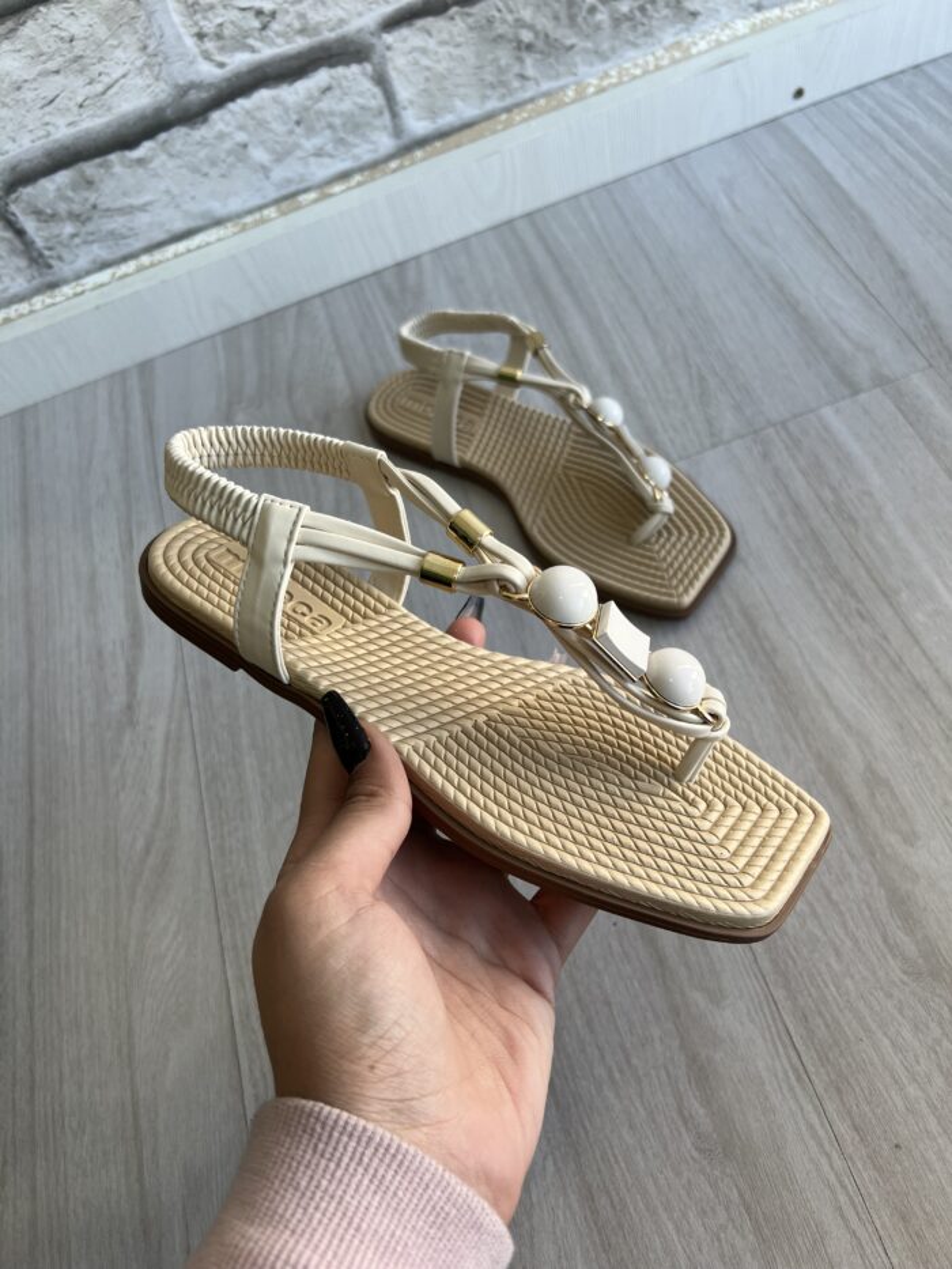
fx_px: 953
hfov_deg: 53.1
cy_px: 634
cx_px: 476
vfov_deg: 67.3
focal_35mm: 26
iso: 40
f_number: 1.5
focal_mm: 5.7
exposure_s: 1/120
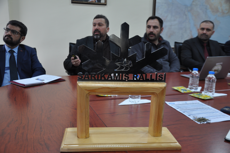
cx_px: 115
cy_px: 76
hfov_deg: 53.2
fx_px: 230
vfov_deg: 36.8
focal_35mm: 36
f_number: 3.8
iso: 400
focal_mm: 24
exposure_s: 1/40
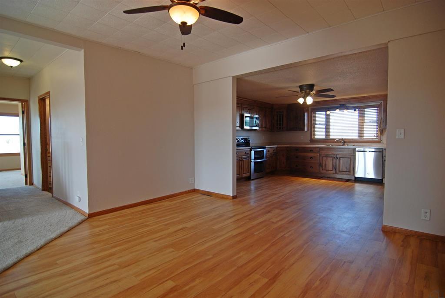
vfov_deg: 67.5
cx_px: 222
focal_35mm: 18
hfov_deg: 89.9
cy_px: 149
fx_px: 223
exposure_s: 1/60
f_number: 4
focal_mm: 12
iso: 200
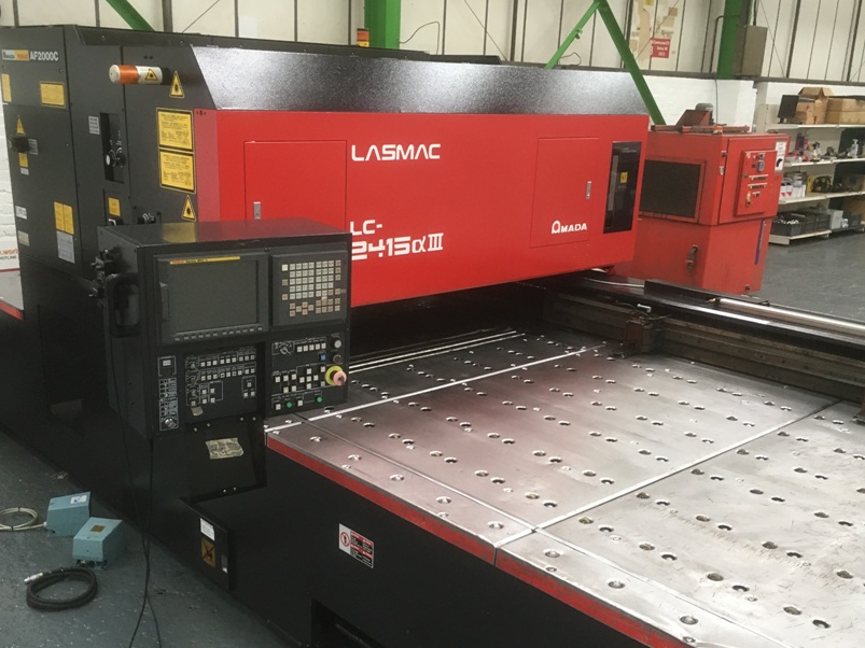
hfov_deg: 50.1
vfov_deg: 38.5
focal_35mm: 37
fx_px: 924
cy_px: 393
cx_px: 428
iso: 125
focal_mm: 4.15
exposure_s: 1/33
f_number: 2.2
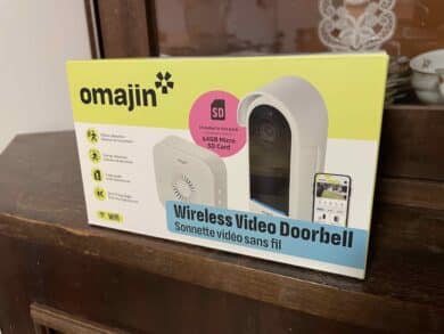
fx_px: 334
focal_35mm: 26
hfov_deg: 67.3
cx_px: 222
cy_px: 167
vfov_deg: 53.1
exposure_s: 1/33
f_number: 1.6
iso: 400
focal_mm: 4.2
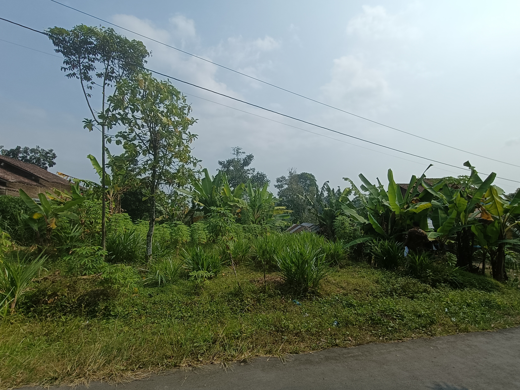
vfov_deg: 78.1
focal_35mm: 16
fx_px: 240
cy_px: 195
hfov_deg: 94.5
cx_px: 260
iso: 64
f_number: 2.2
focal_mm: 1.68
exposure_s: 1/1957
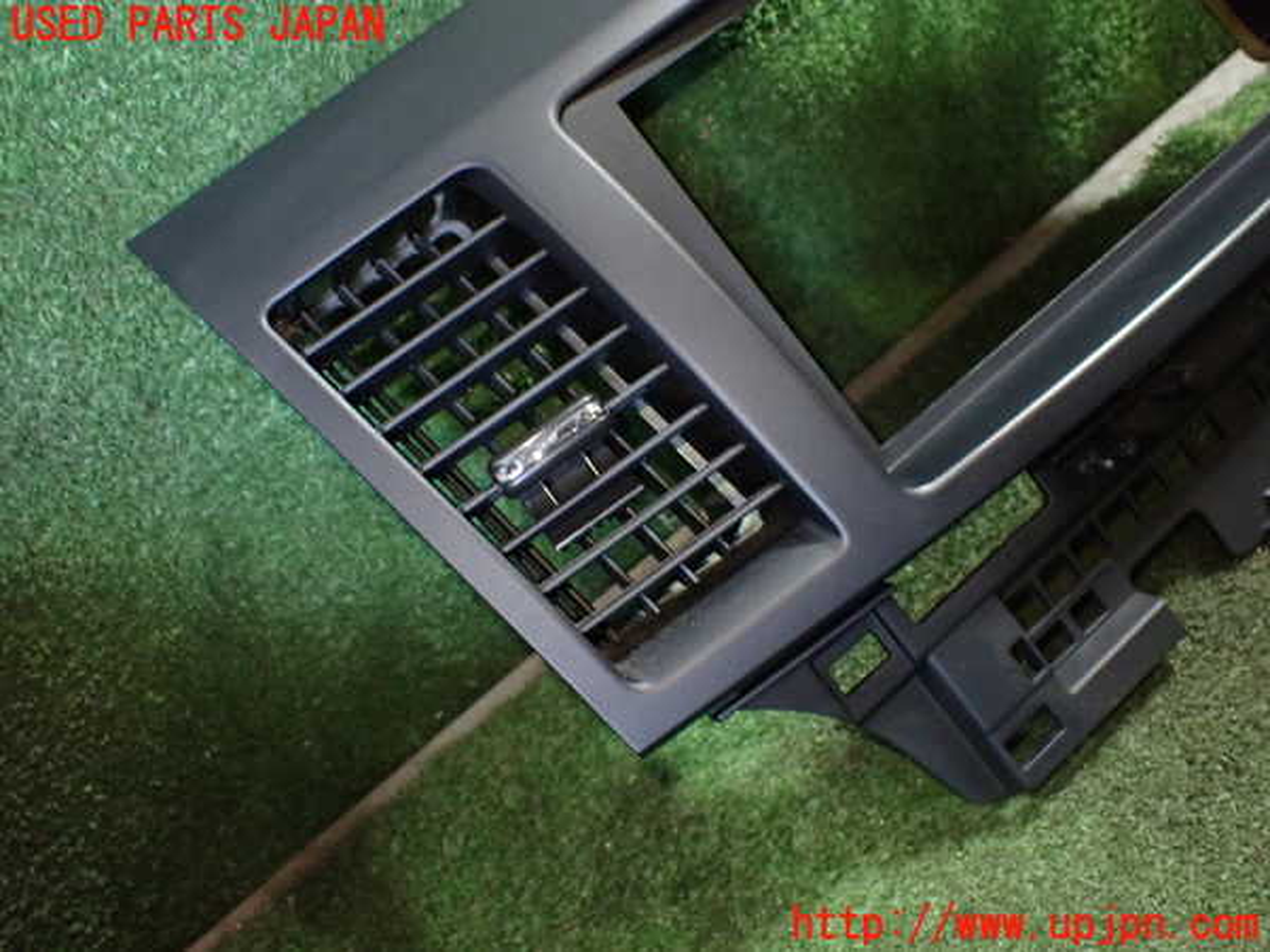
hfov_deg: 60.0
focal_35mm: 30
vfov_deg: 46.8
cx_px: 635
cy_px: 476
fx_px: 1101
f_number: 2.3
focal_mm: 5.4
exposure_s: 1/60
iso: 800
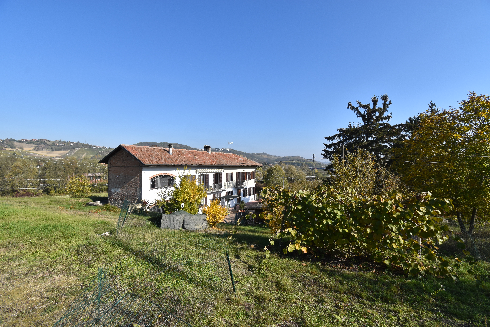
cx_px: 245
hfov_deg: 100.4
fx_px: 204
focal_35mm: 15
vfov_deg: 77.3
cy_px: 164
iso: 200
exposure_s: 1/320
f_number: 9
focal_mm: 10
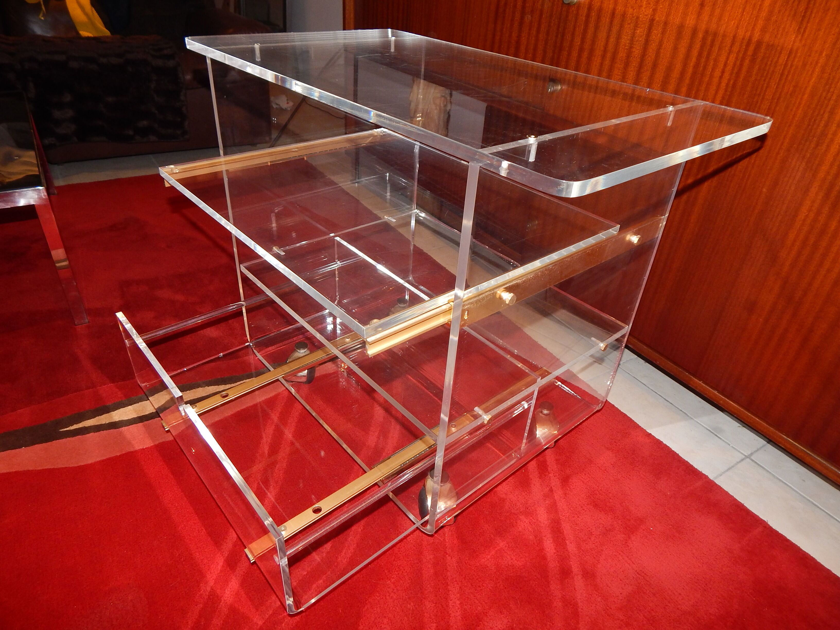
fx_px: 534
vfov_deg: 61.1
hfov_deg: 76.4
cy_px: 315
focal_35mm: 22
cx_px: 420
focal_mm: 4
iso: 200
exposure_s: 1/30
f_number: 3
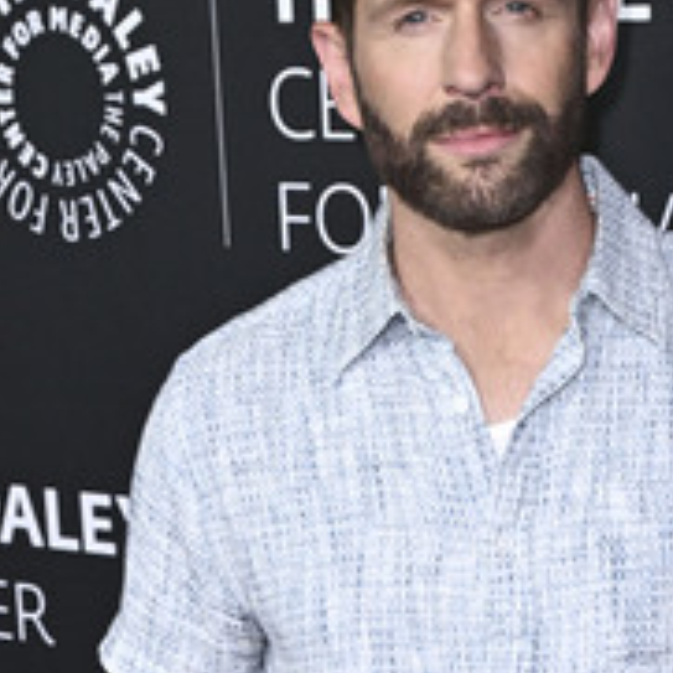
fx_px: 1607
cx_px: 511
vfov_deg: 23.6
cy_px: 283
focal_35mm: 73
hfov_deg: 23.4
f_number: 5.6
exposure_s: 1/200
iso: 1250
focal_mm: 34.5
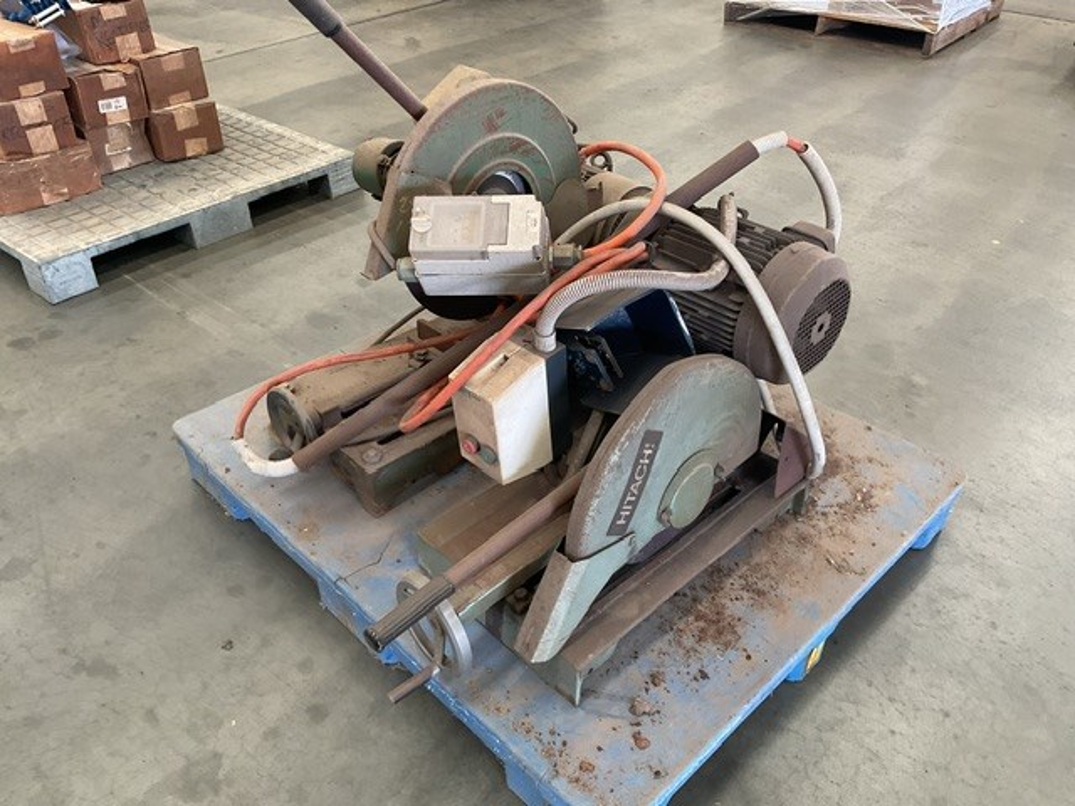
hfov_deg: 61.7
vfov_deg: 48.2
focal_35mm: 29
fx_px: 901
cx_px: 538
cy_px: 403
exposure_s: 1/60
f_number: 1.8
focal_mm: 3
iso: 100
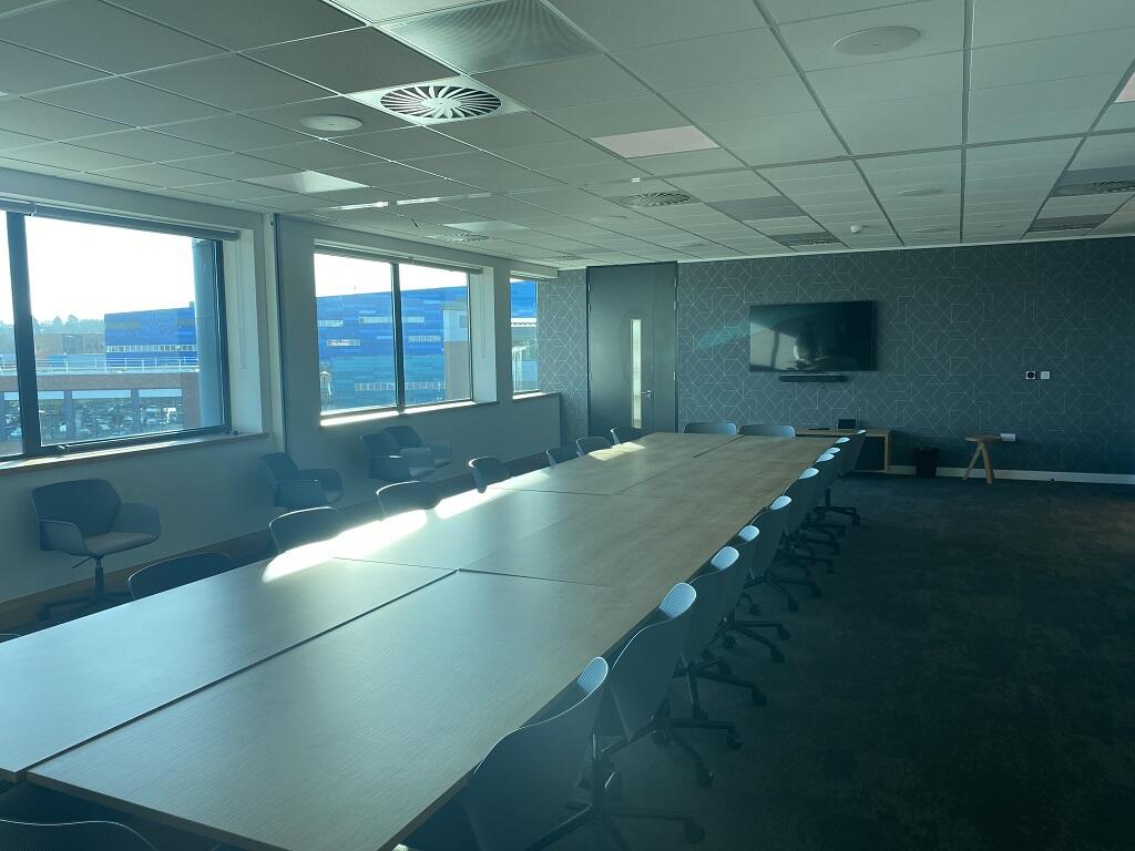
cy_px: 426
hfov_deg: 67.3
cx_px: 568
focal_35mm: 26
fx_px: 852
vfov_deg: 53.1
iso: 32
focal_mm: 4.25
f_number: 1.8
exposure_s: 1/173
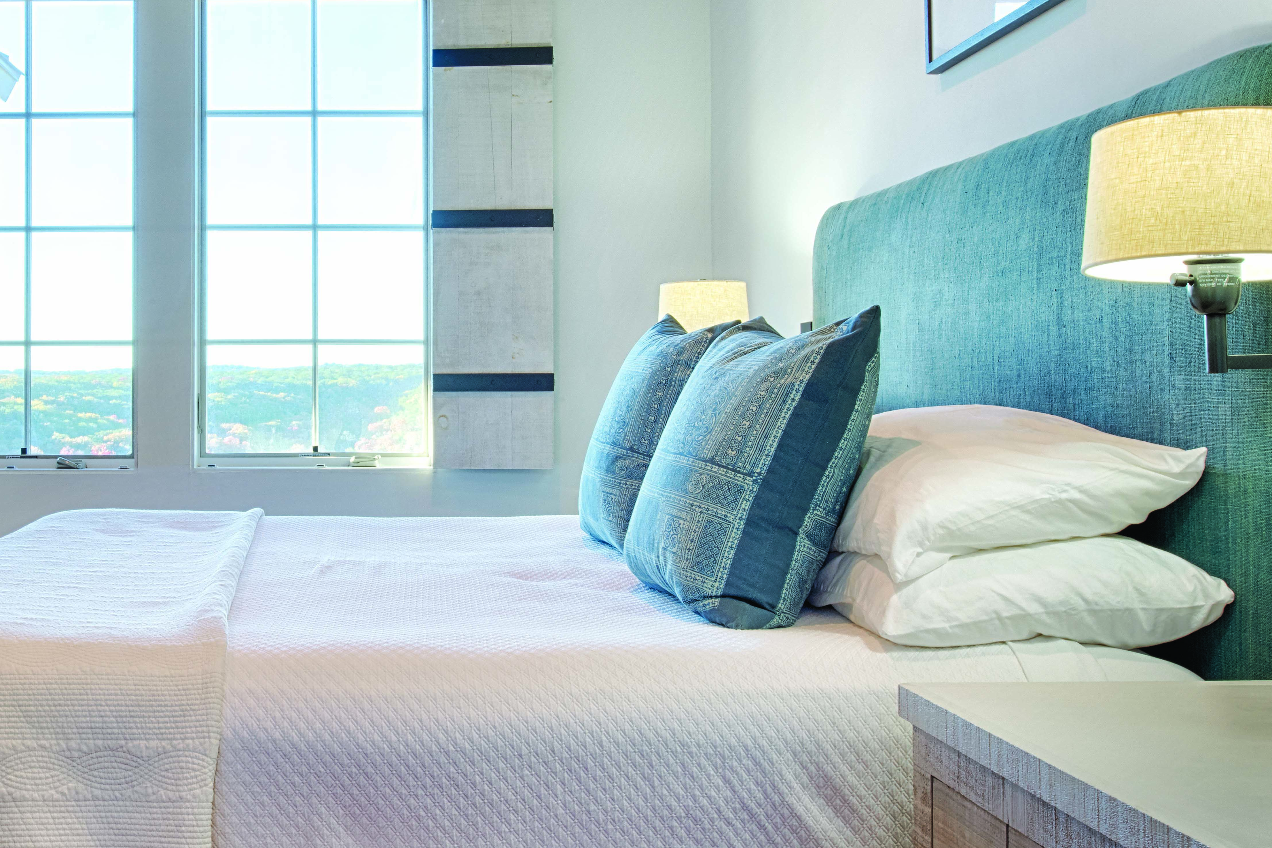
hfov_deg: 46.2
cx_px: 272
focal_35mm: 40
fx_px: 1413
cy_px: 336
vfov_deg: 33.3
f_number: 22
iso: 400
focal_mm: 24
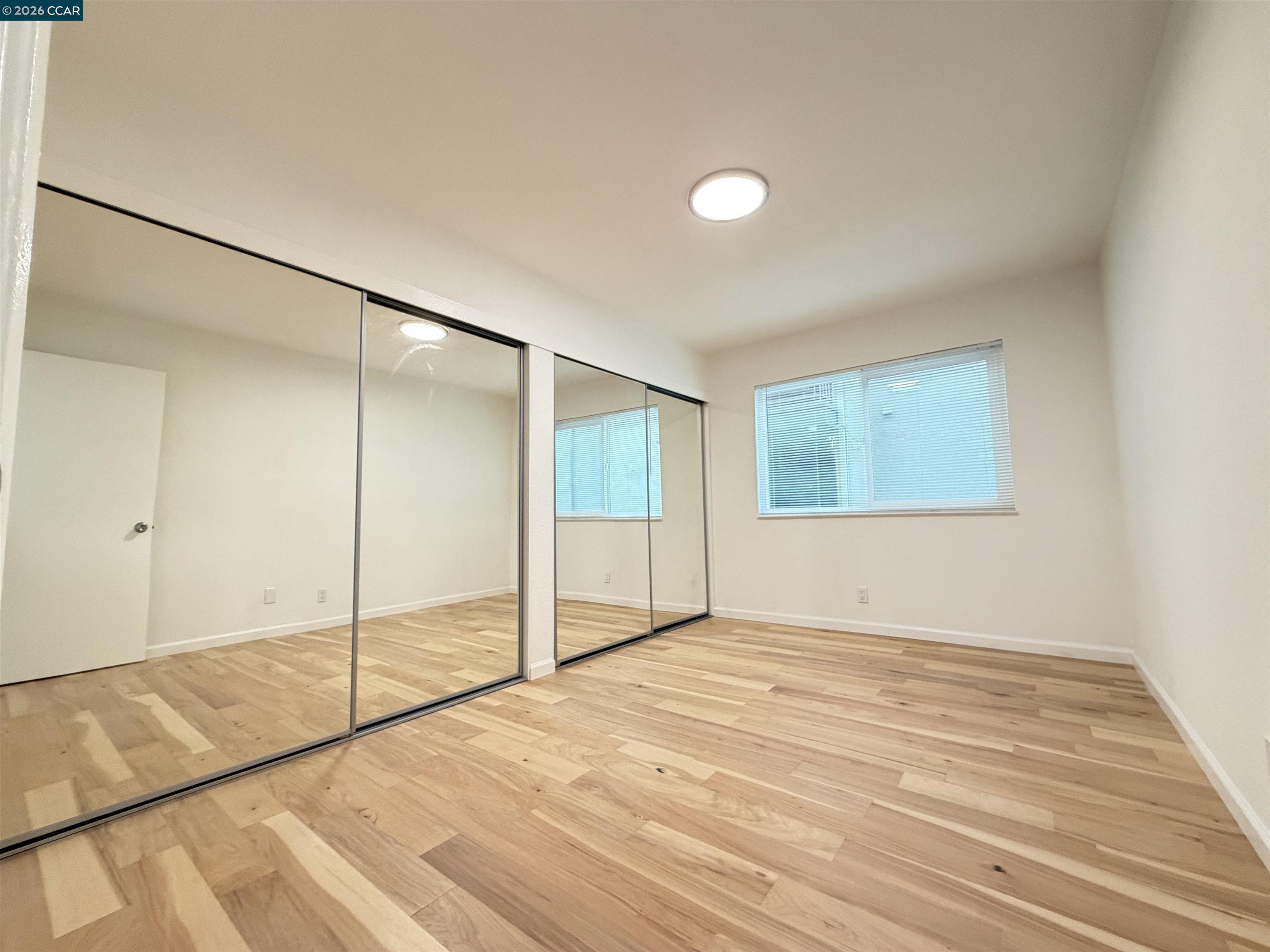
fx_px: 514
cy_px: 476
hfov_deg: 102.1
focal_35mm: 14
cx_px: 635
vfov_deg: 85.7
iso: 400
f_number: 2.2
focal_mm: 2.22
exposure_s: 1/60
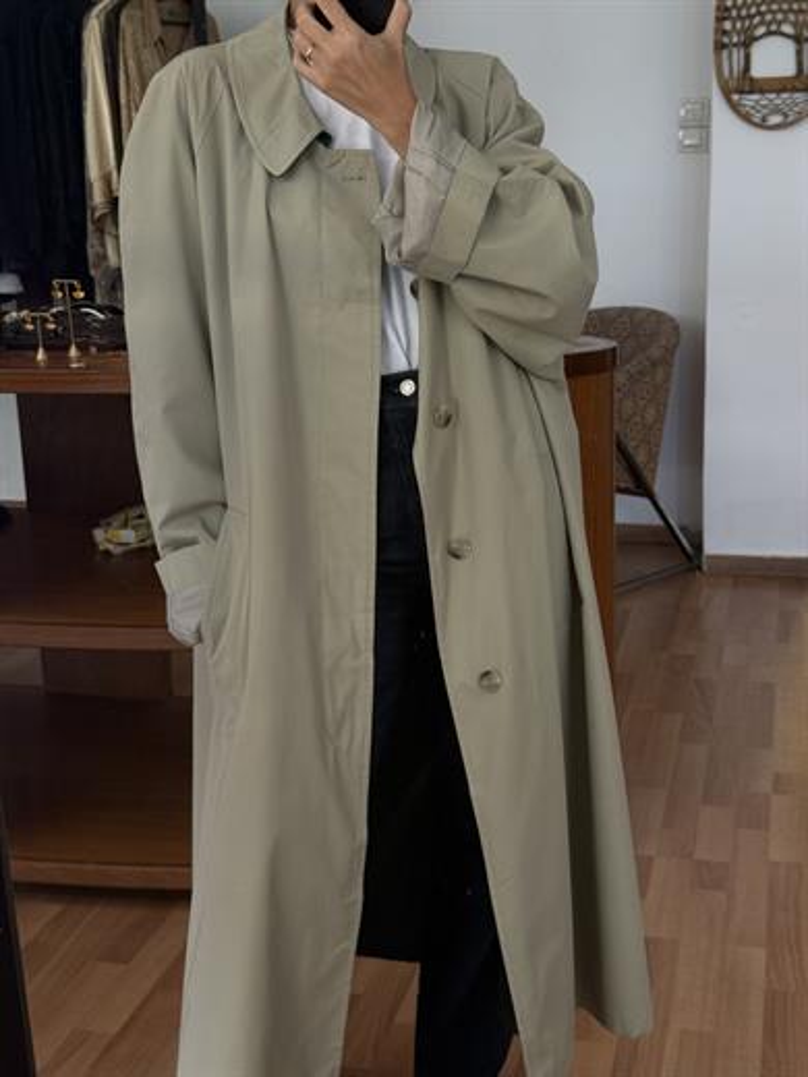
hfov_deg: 30.3
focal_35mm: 48
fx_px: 1494
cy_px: 538
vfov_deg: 39.7
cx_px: 404
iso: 100
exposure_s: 1/50
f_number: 1.78
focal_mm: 6.76
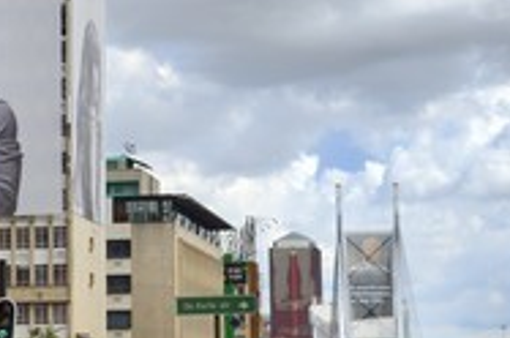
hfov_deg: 20.4
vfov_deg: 13.8
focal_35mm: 99
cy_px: 183
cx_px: 101
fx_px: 1400
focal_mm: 44
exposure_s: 1/250
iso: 200
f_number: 13
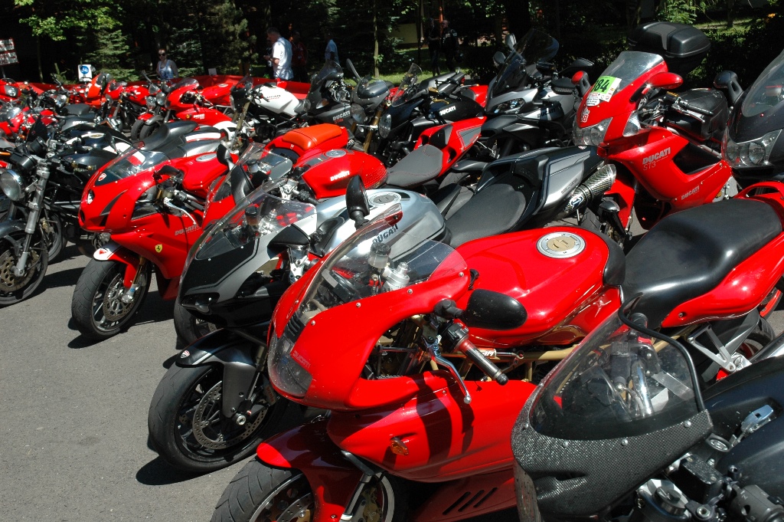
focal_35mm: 44
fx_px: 947
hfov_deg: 45.0
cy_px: 261
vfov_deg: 30.8
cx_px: 392
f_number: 10
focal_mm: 29
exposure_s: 1/400
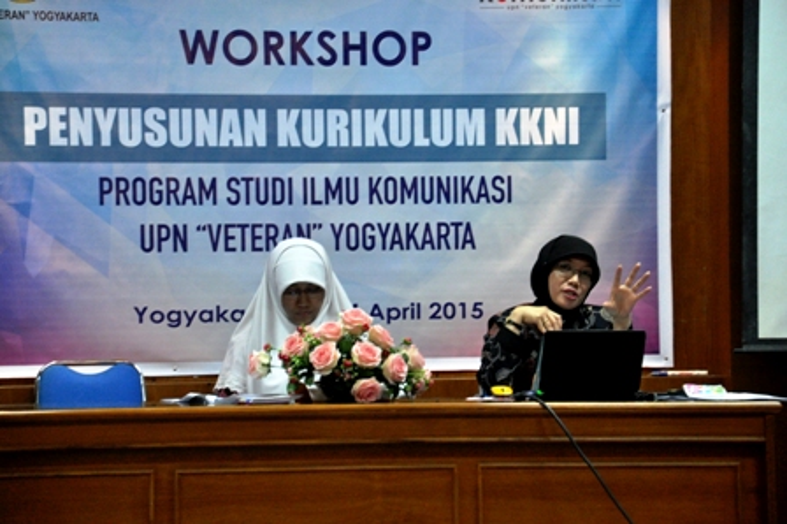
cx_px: 394
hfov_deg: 13.0
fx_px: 3440
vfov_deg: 8.7
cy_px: 262
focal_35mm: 158
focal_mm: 105
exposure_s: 1/50
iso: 1600
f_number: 5.6
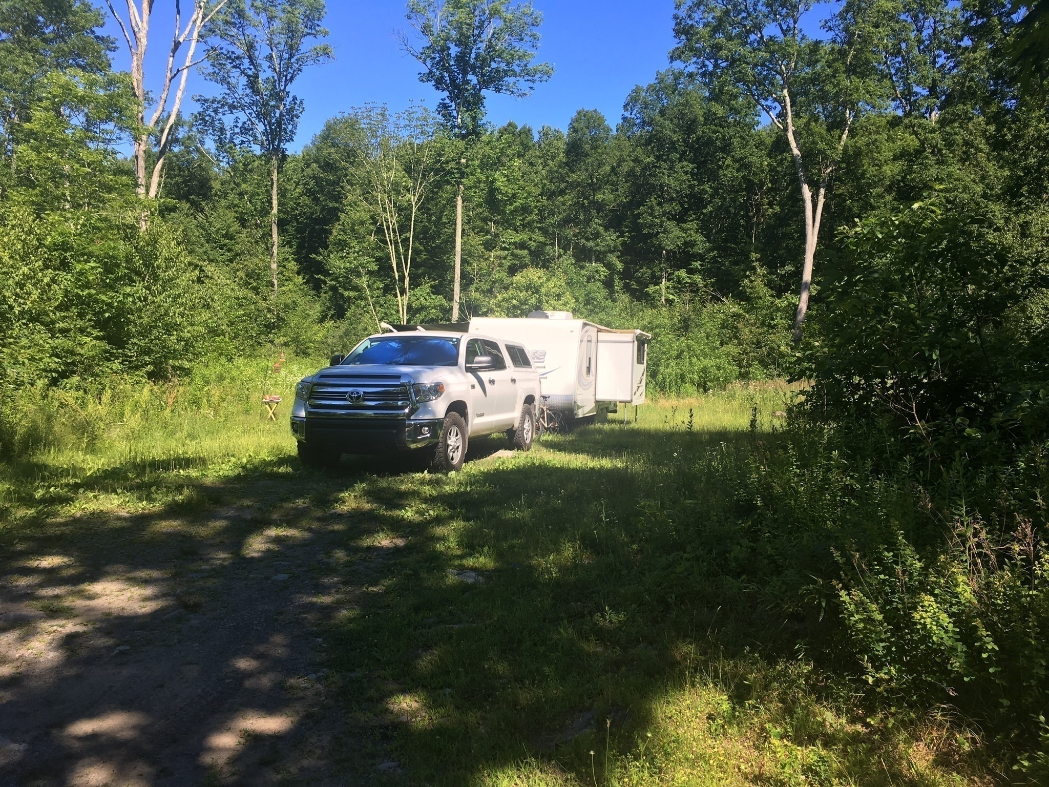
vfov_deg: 48.2
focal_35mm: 29
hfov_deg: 61.7
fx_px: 879
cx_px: 524
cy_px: 394
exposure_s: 1/680
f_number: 2.2
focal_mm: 4.15
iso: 25
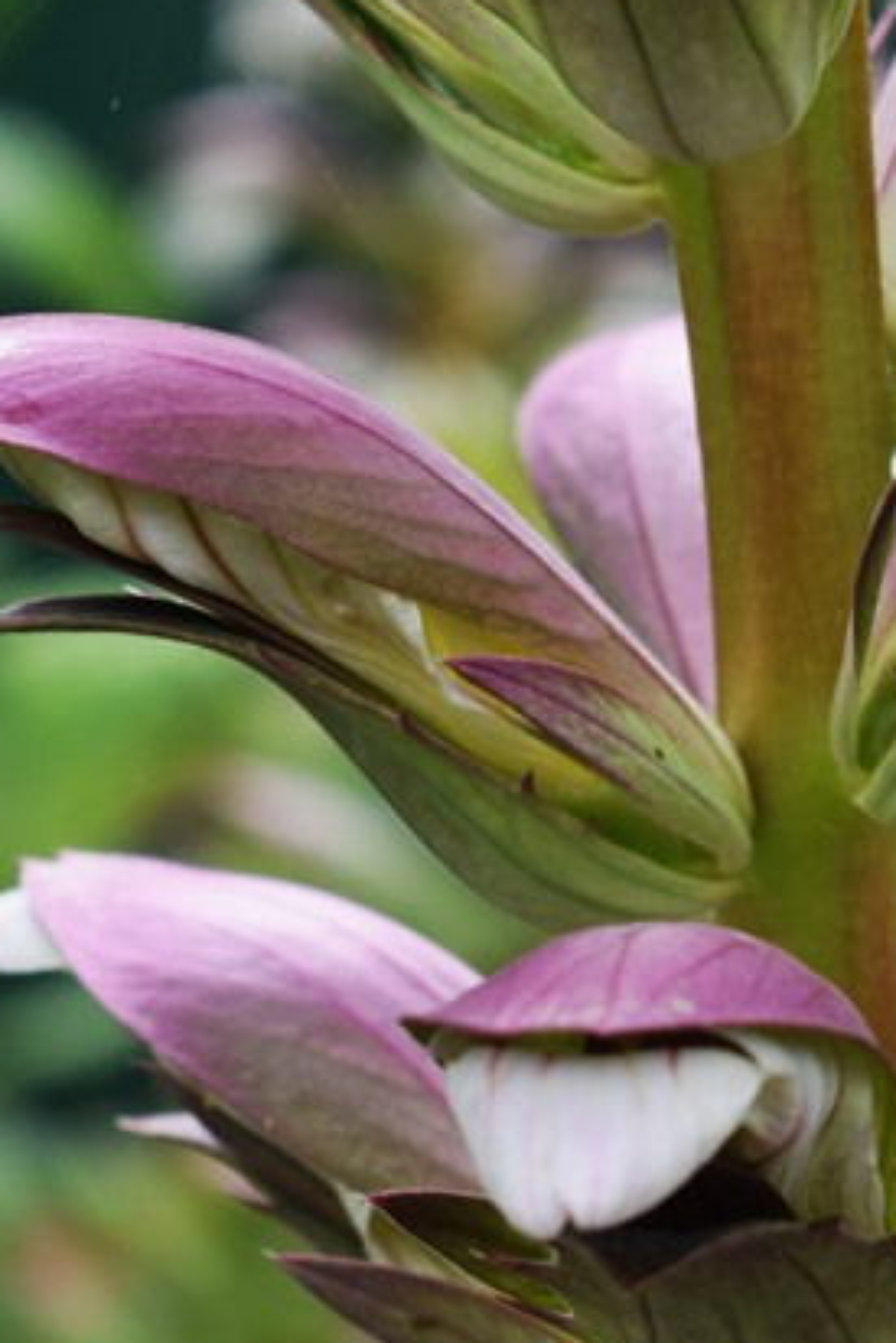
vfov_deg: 10.0
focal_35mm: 205
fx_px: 7655
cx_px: 174
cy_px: 531
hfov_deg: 6.7
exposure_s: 1/250
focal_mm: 55
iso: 360
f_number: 8
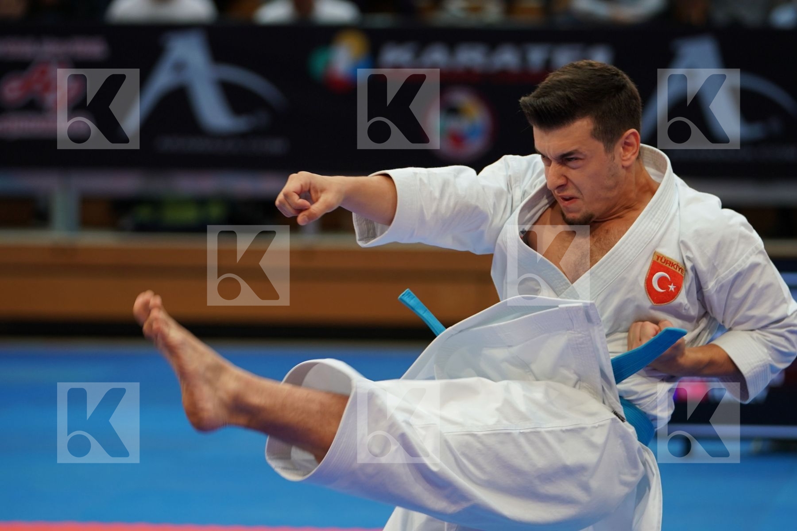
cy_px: 266
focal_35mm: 192
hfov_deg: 10.7
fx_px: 4250
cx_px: 398
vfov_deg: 7.2
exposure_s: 1/400
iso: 500
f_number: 2.8
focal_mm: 128
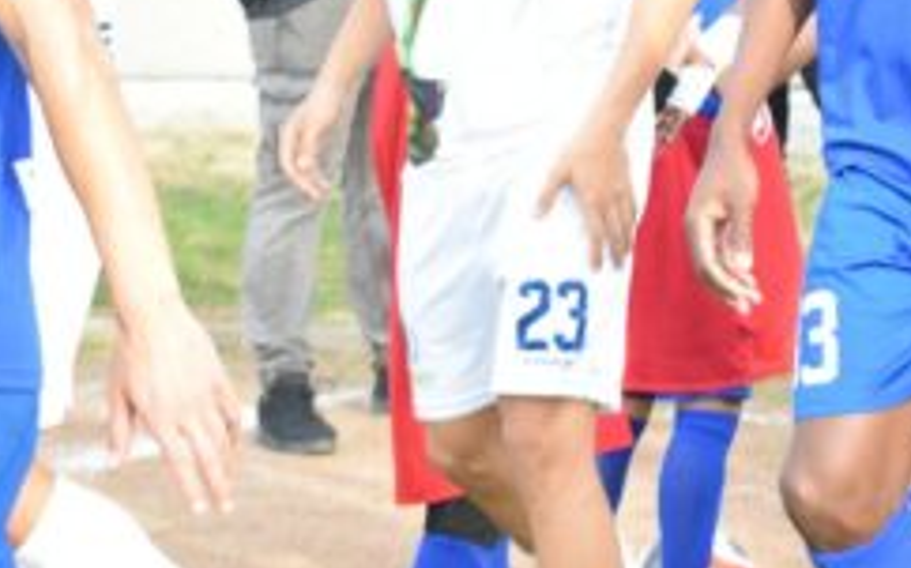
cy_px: -169
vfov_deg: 5.9
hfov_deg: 9.4
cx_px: 1095
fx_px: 5443
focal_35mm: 219
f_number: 4.5
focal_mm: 55
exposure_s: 1/1000
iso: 1600
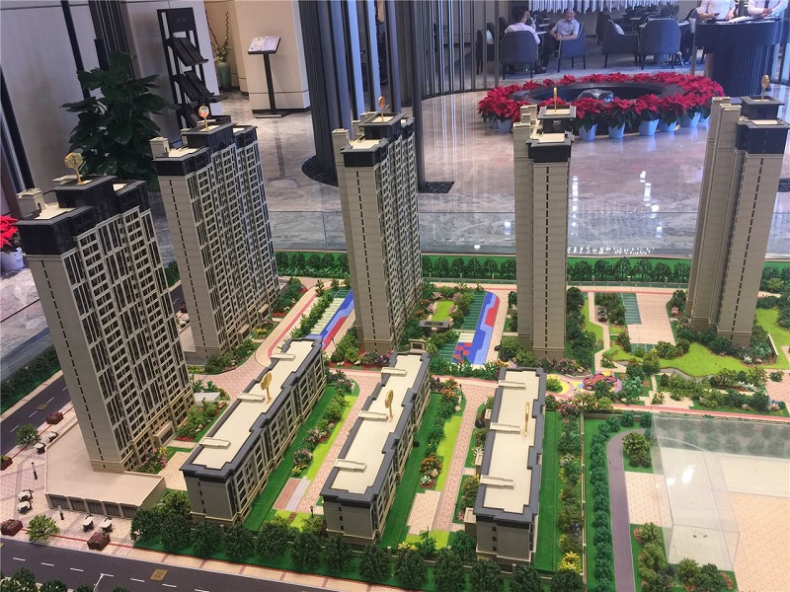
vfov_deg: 48.2
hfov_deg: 61.7
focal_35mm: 29
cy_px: 296
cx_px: 395
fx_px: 662
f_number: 2.2
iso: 32
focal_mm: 4.15
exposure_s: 1/33
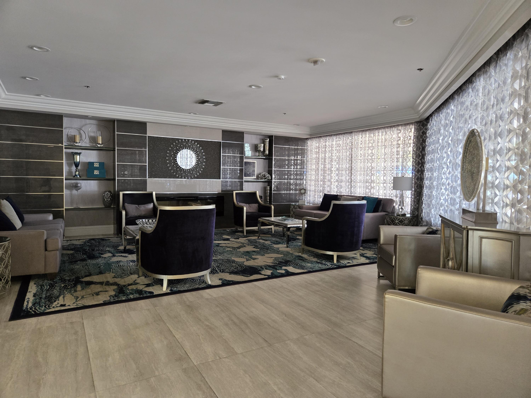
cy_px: 199
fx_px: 353
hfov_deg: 73.9
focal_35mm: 23
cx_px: 266
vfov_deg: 58.9
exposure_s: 1/120
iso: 400
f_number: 1.8
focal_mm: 5.4
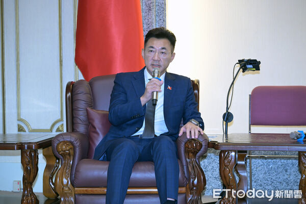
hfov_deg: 17.1
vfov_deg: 11.4
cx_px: 153
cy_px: 102
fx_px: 1020
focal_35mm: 120
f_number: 5.6
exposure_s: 1/100
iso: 2500
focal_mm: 120
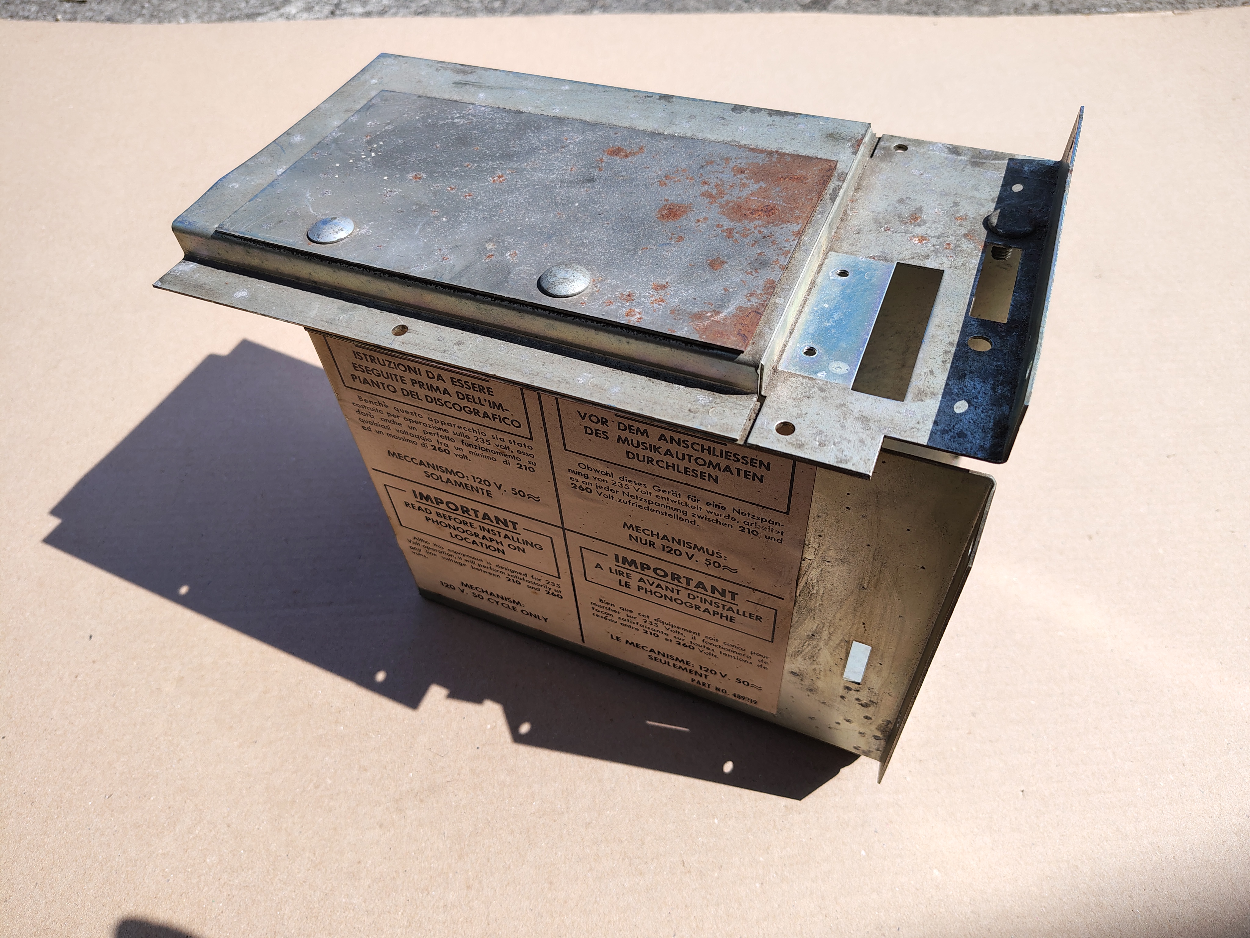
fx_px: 867
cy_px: 469
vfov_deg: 56.8
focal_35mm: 24
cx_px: 625
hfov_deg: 71.6
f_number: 1.8
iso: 100
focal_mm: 5.56
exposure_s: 1/1735
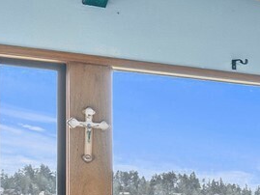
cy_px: 205
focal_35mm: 85
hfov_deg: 16.4
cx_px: 548
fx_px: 639
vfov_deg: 16.9
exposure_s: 1/13
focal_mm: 14
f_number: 8
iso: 200
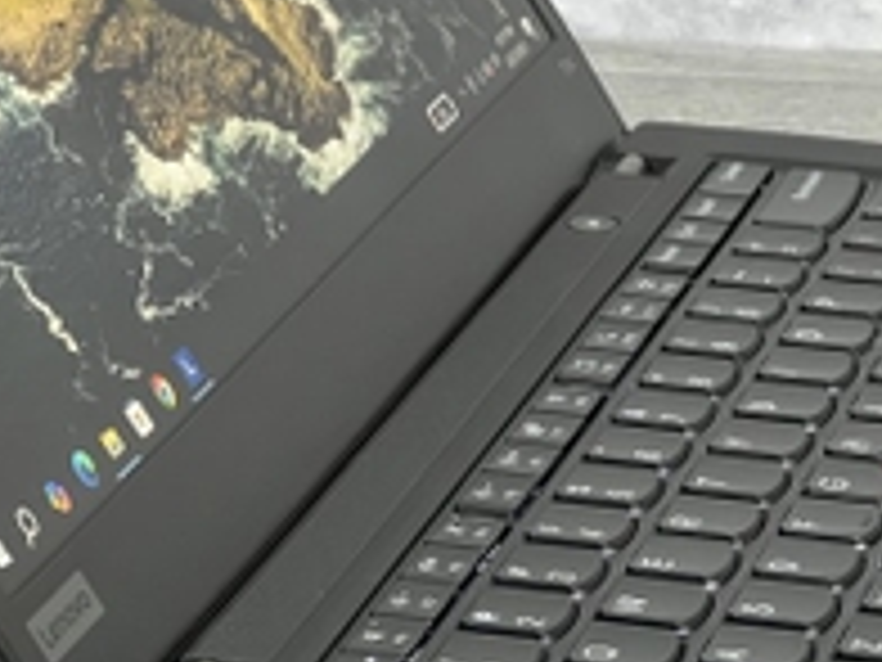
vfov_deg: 7.9
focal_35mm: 189
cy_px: 347
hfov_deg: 10.4
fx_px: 4816
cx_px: 774
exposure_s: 1/34
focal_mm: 9
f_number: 2.8
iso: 800
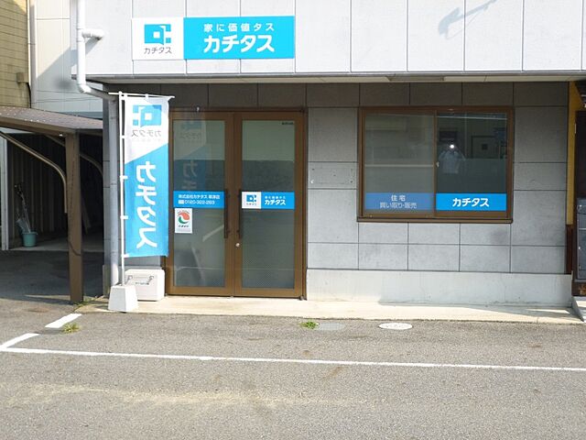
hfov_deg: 30.7
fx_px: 1067
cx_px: 293
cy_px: 220
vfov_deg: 23.3
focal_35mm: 63
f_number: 4.7
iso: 100
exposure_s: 1/250
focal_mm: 11.2
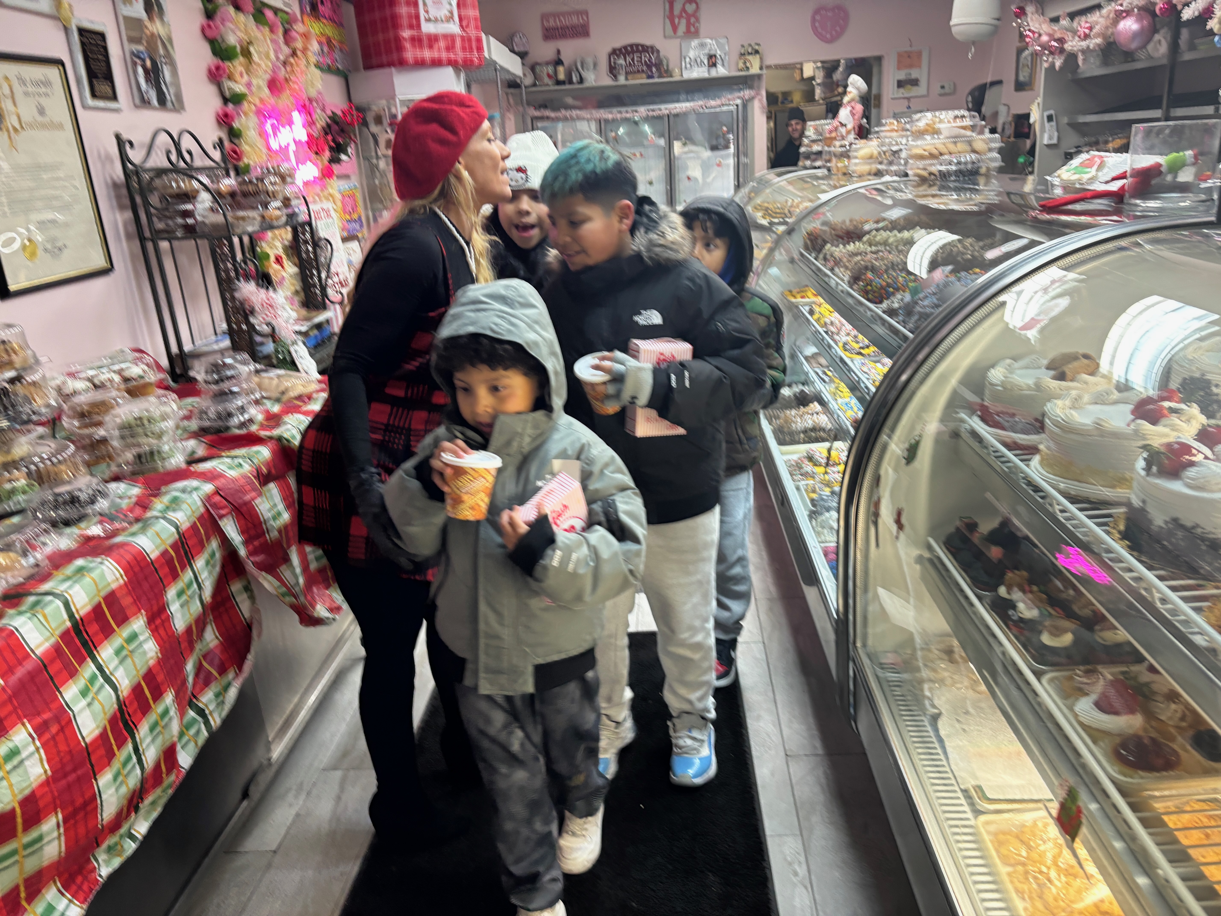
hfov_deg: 67.3
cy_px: 458
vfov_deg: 53.1
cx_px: 610
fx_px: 917
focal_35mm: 26
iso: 125
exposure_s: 1/60
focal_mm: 5.96
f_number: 1.6
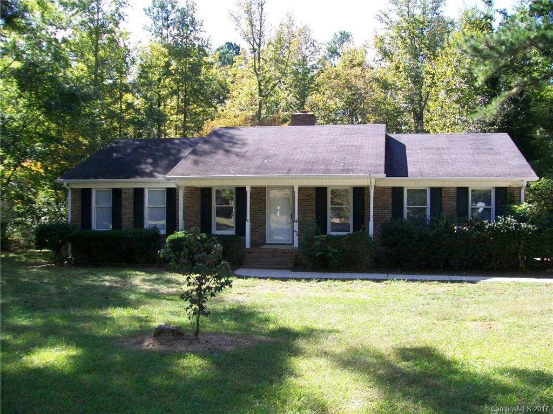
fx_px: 575
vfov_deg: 39.7
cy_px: 207
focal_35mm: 36
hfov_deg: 51.4
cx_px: 276
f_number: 2.7
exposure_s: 1/200
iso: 64
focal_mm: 6
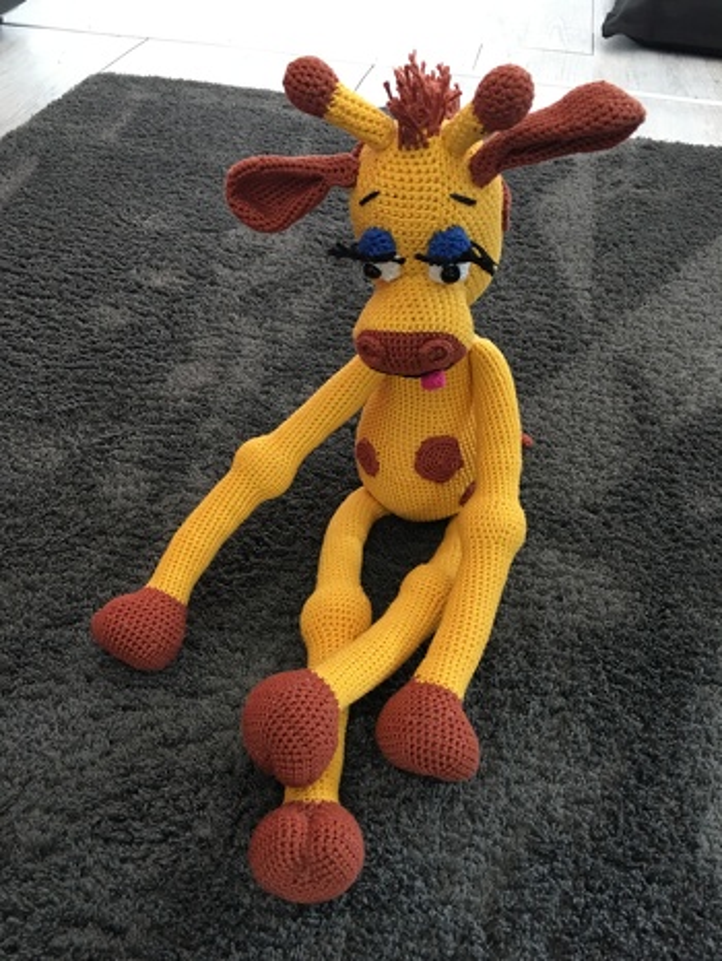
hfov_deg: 48.3
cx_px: 361
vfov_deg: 61.6
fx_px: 806
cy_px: 480
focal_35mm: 29
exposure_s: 1/17
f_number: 2.2
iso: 100
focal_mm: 4.15
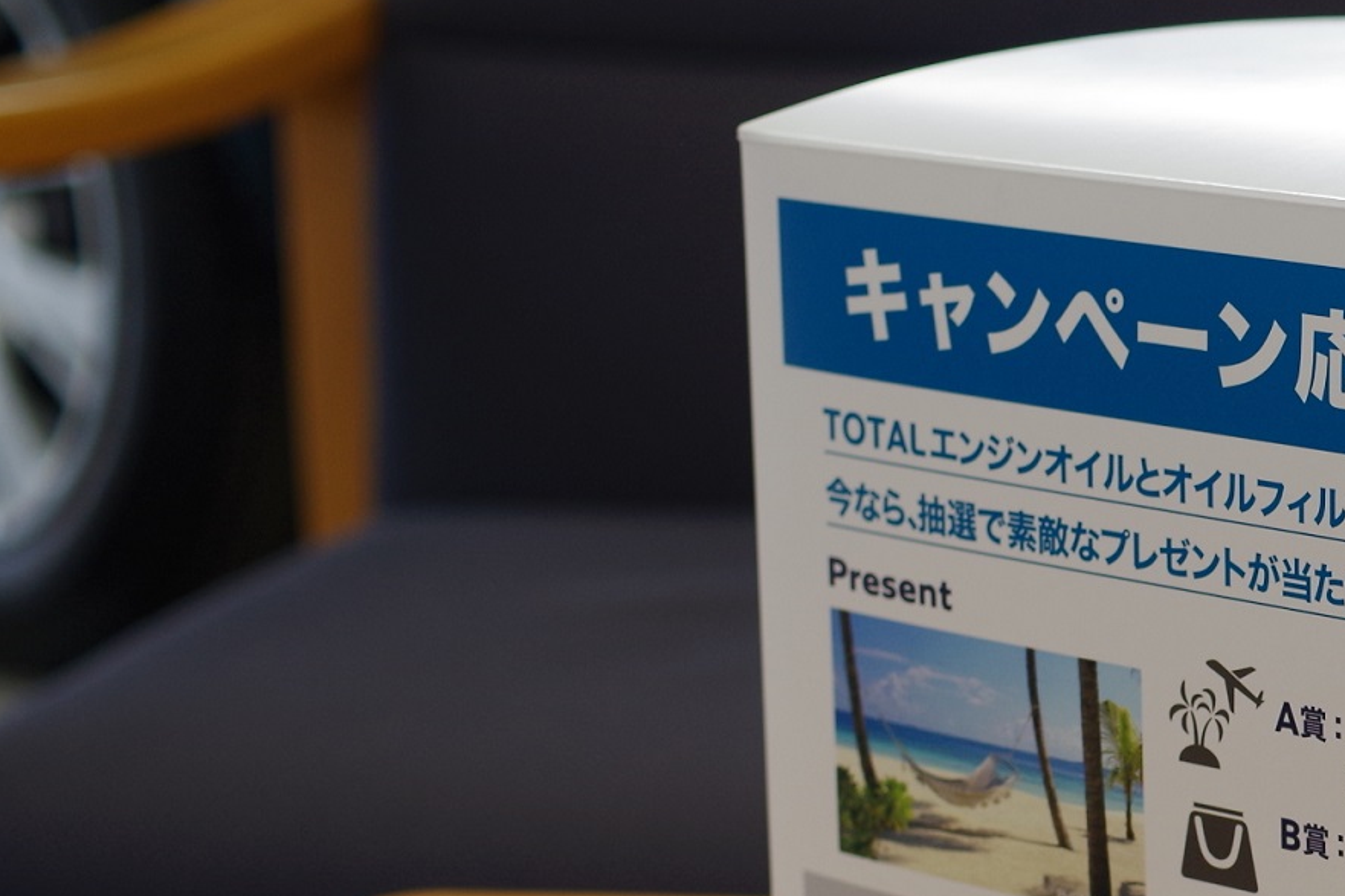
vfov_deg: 10.7
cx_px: 1555
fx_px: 4744
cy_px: 804
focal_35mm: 127
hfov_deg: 15.6
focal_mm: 35
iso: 200
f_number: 4
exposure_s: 1/160
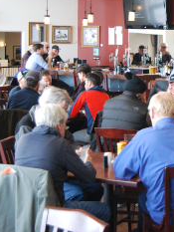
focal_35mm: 96
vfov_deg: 20.3
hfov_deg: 15.3
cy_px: 73
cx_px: 141
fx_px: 643
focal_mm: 31
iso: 800
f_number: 4.5
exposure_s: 1/100
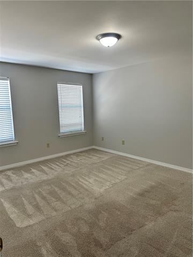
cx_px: 96
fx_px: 178
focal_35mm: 24
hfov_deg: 56.8
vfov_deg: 71.6
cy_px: 128
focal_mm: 6.86
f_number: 1.78
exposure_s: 1/121
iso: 160
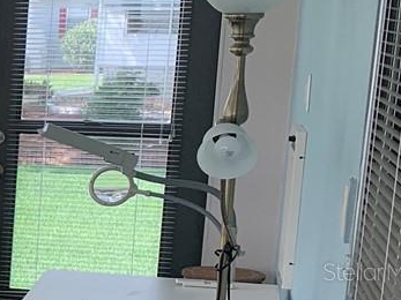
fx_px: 1390
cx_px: -492
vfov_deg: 12.2
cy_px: 271
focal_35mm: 120
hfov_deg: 13.2
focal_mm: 4.25
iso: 25
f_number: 1.8
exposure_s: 1/225
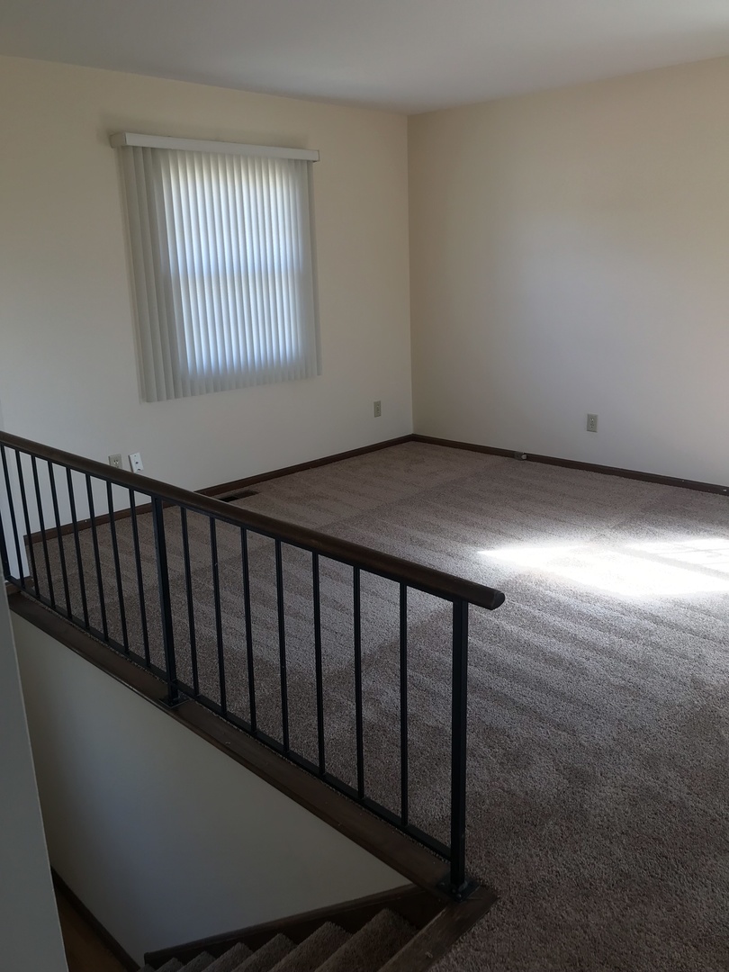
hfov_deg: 49.7
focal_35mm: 28
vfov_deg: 63.4
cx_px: 364
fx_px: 786
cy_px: 486
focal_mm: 3.99
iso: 20
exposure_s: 1/40
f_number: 1.8
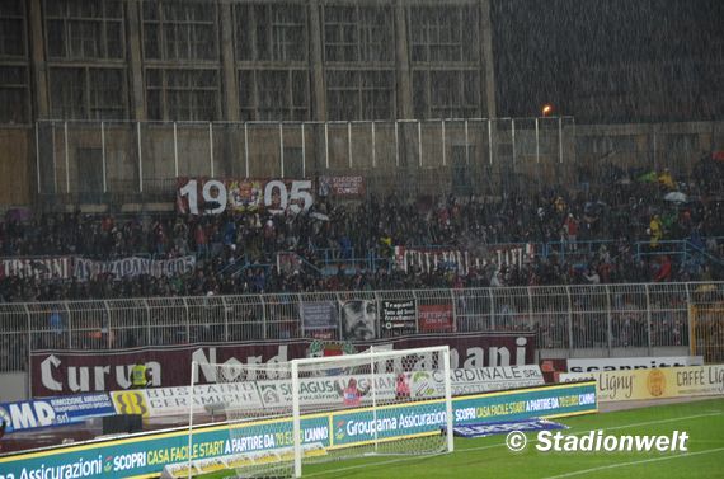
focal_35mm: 138
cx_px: 362
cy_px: 240
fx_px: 2768
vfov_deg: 9.9
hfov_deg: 14.9
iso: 800
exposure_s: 1/60
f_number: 5.6
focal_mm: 92
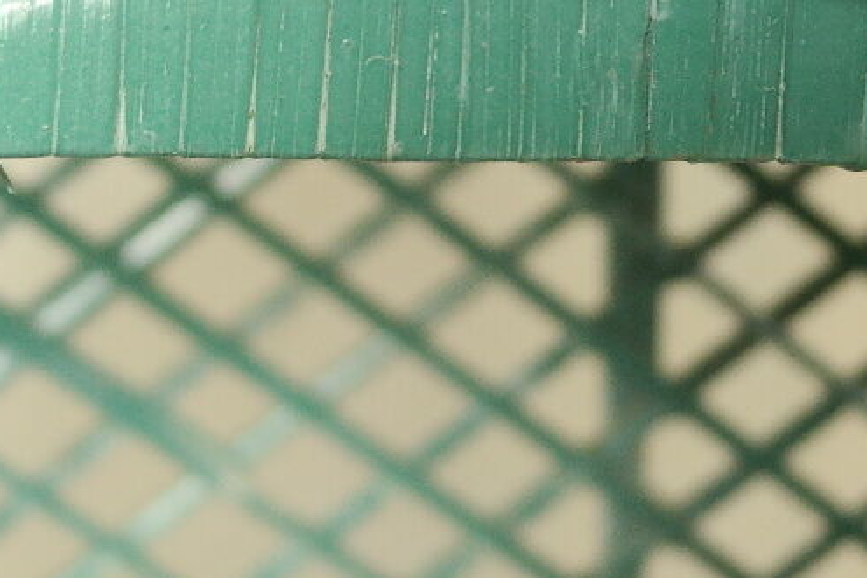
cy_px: 168
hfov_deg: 13.5
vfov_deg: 9.1
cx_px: 18
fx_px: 3612
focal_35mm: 150
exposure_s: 1/30
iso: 800
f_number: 5.6
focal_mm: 28
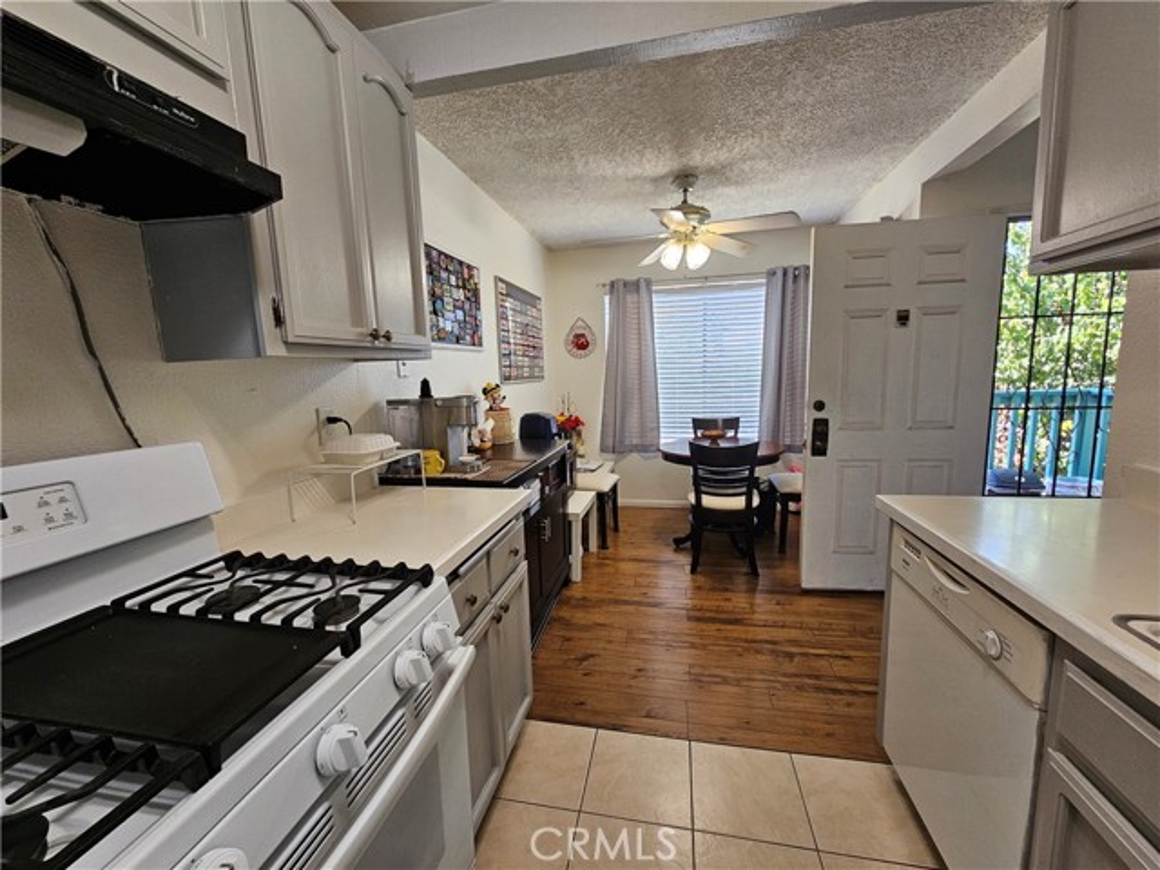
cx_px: 580
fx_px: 436
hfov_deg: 106.2
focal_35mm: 13
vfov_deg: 89.9
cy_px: 435
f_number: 2.2
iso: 100
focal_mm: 2.2
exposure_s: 1/60
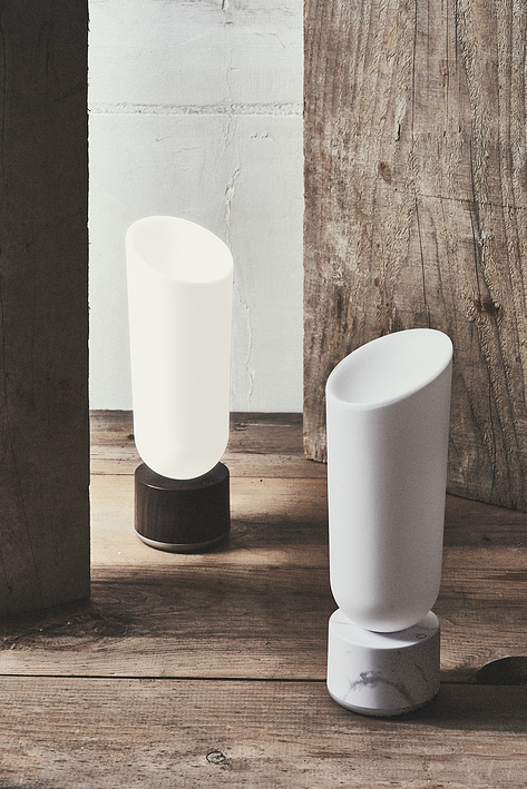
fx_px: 2282
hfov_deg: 13.2
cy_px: 360
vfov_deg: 19.6
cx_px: 297
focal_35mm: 104
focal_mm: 85
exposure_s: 1/125
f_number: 16
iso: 200
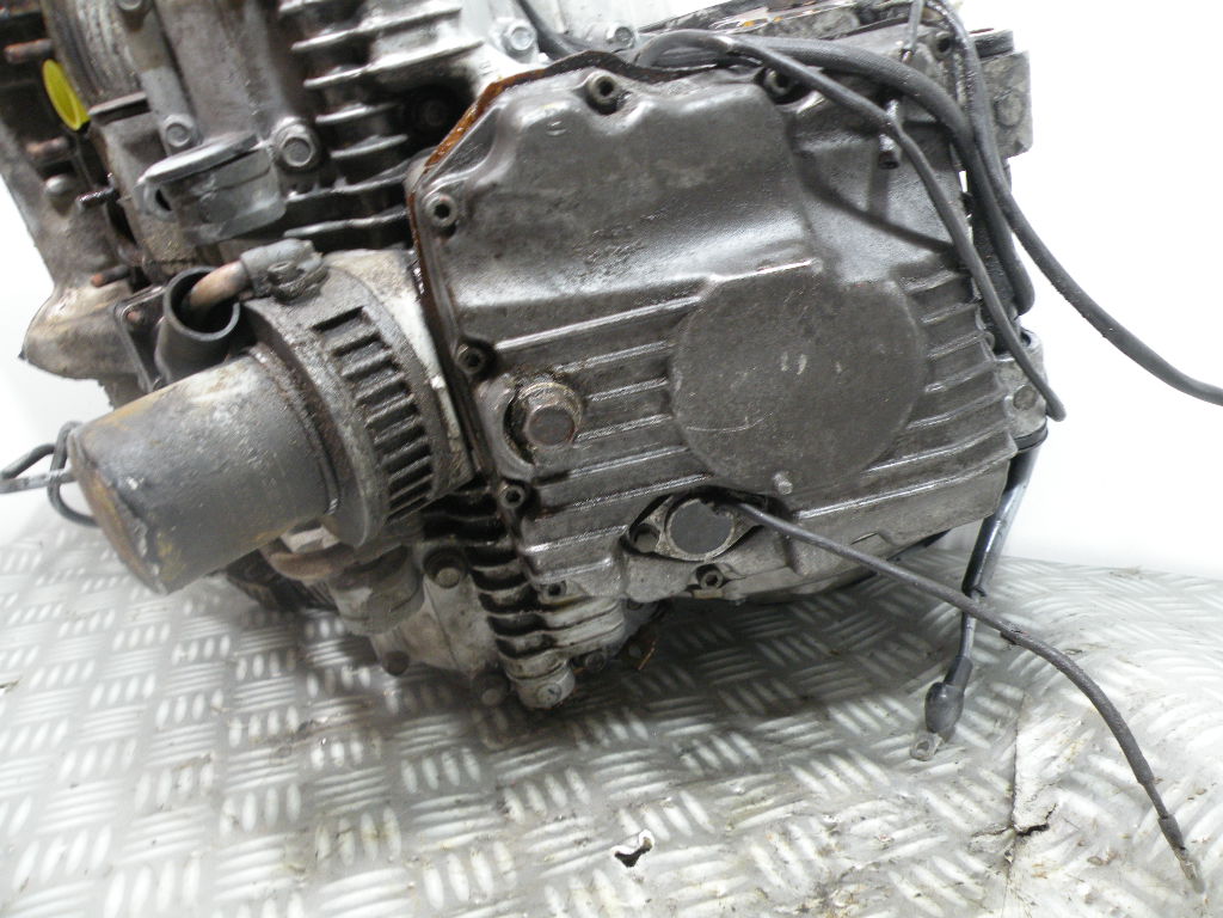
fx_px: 954
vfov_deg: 51.4
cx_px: 612
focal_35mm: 27
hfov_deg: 65.3
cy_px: 459
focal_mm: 4.7
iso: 193
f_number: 2.8
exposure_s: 1/60
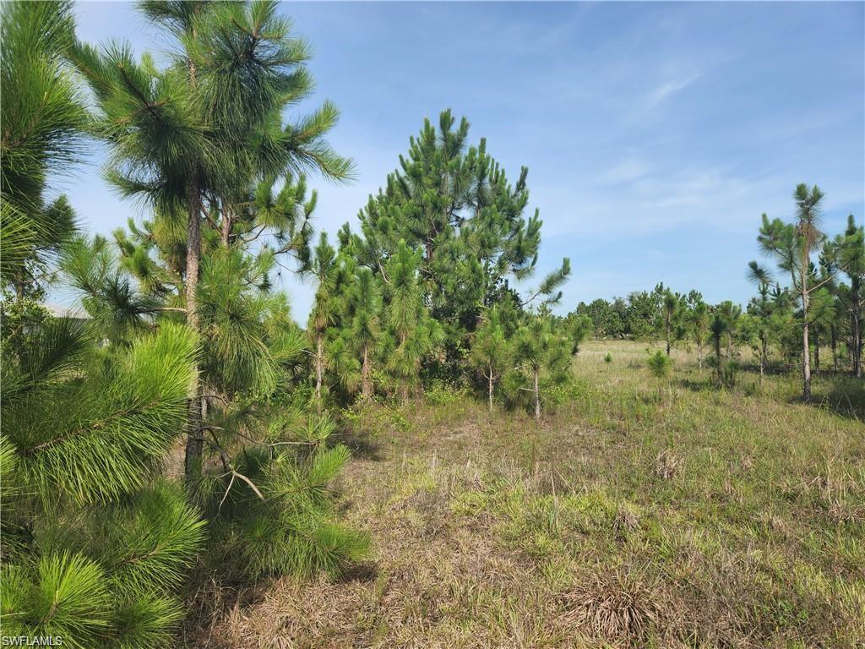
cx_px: 432
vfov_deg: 58.9
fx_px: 575
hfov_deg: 73.9
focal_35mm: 23
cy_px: 324
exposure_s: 1/1232
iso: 20
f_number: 1.8
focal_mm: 5.4
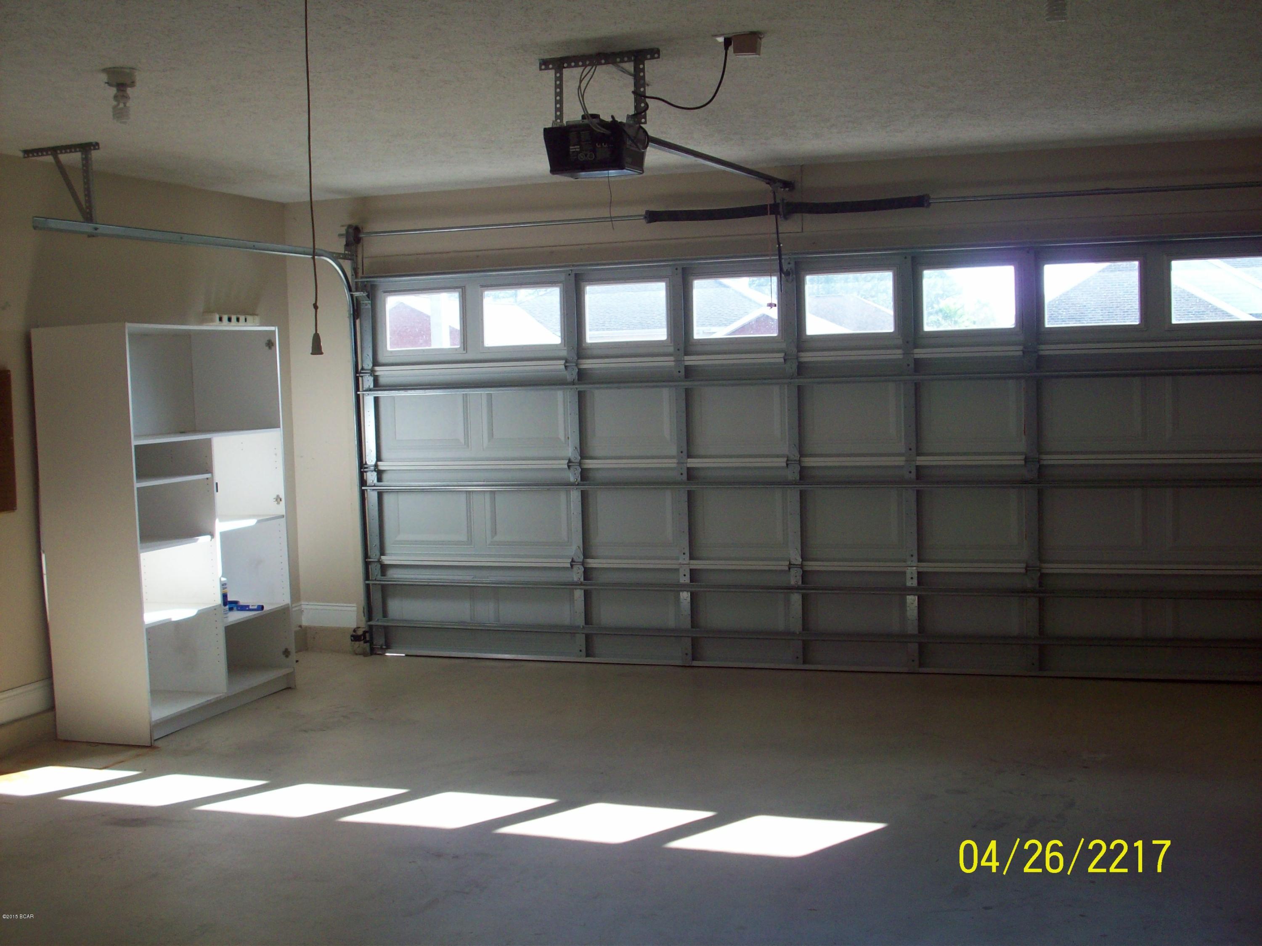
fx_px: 1349
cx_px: 631
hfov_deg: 50.1
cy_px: 473
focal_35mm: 37
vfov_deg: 38.7
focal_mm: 6.2
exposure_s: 1/127
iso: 80
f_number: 2.8
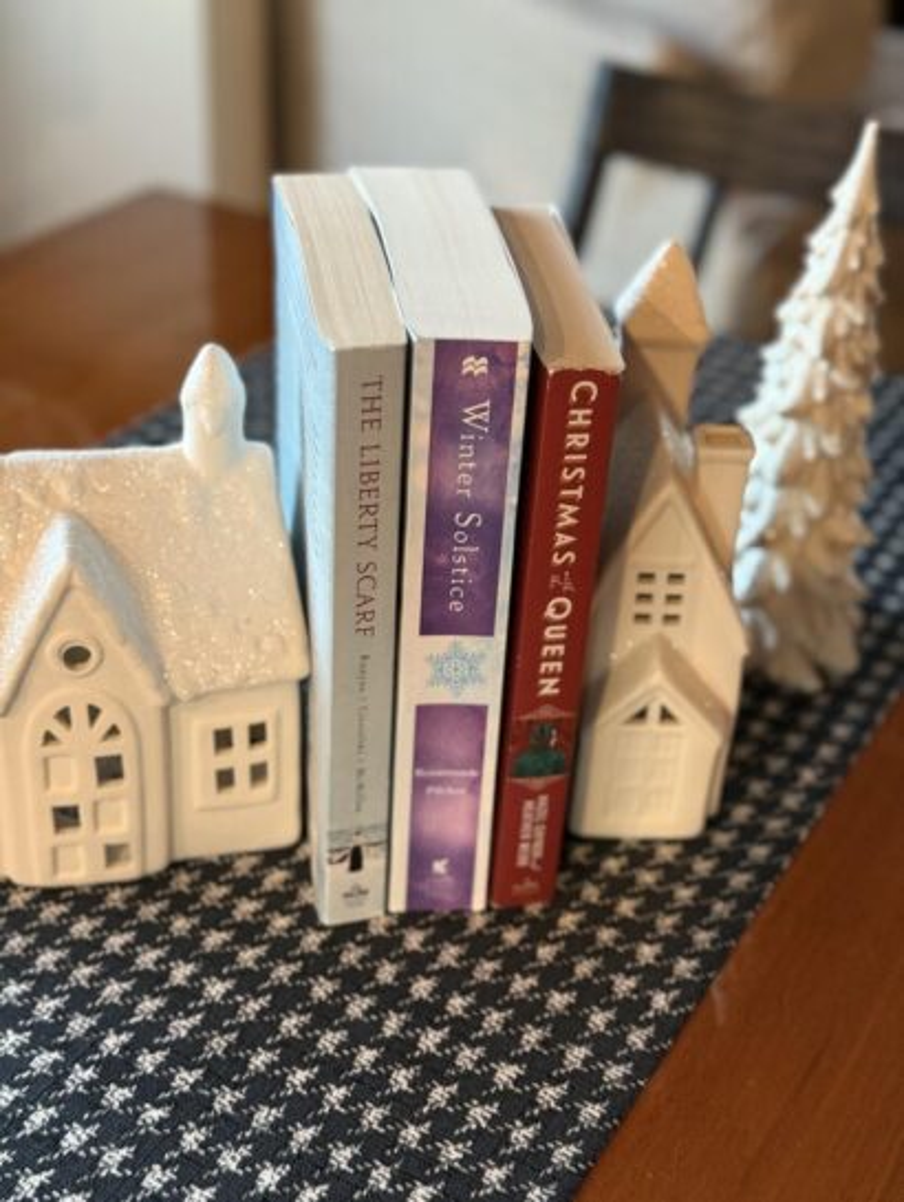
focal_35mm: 48
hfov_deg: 30.3
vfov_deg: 39.6
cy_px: 601
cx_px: 452
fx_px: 1668
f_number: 1.78
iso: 250
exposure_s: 1/40
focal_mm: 6.76
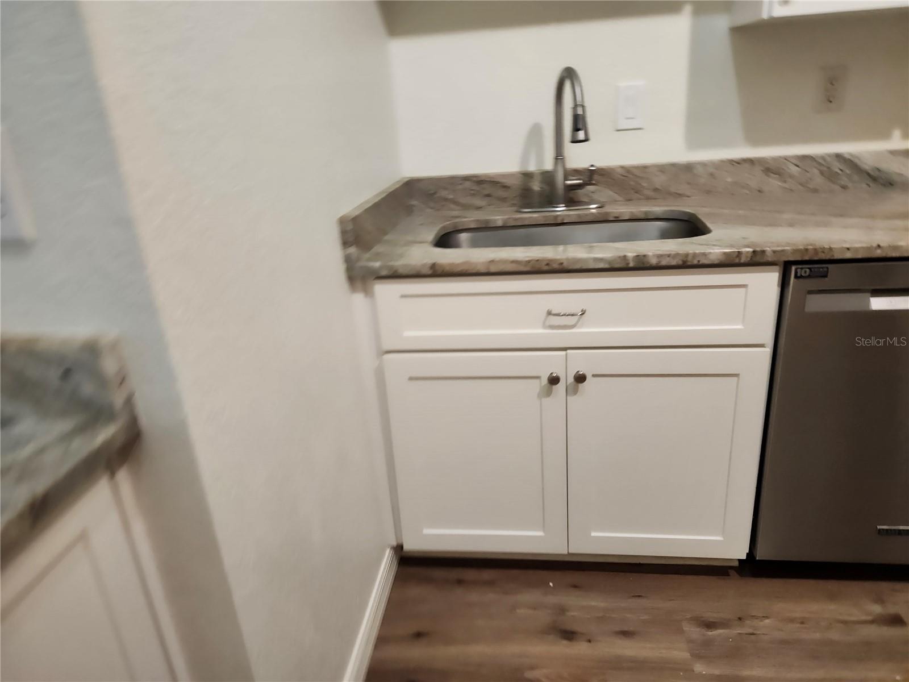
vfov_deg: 58.9
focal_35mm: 23
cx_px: 454
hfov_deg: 73.9
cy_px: 341
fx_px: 604
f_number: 1.8
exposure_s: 1/60
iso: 640
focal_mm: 5.54
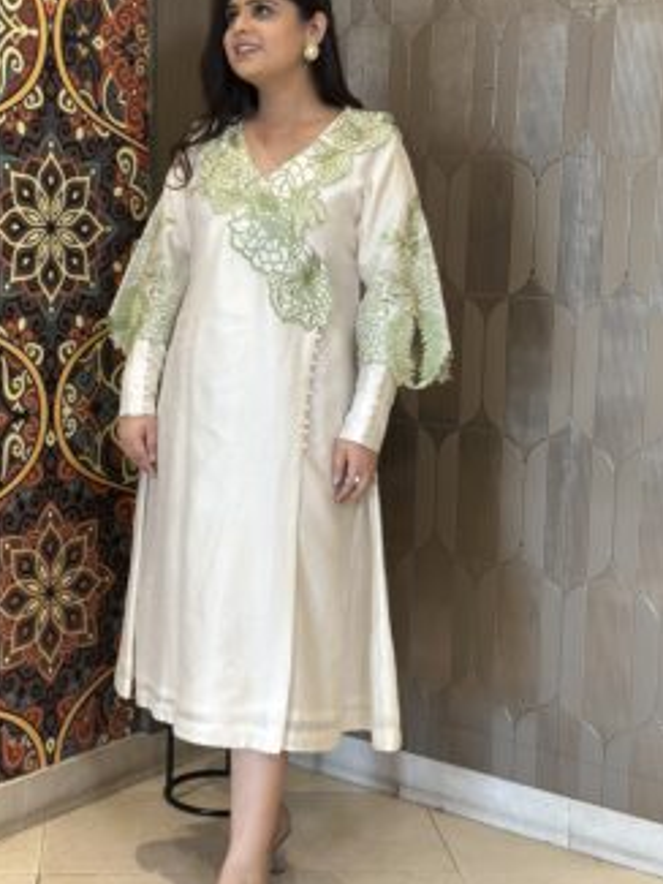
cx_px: 261
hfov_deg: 24.8
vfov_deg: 32.7
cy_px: 394
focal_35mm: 59
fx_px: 1506
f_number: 1.78
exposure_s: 1/100
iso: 125
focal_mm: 6.86
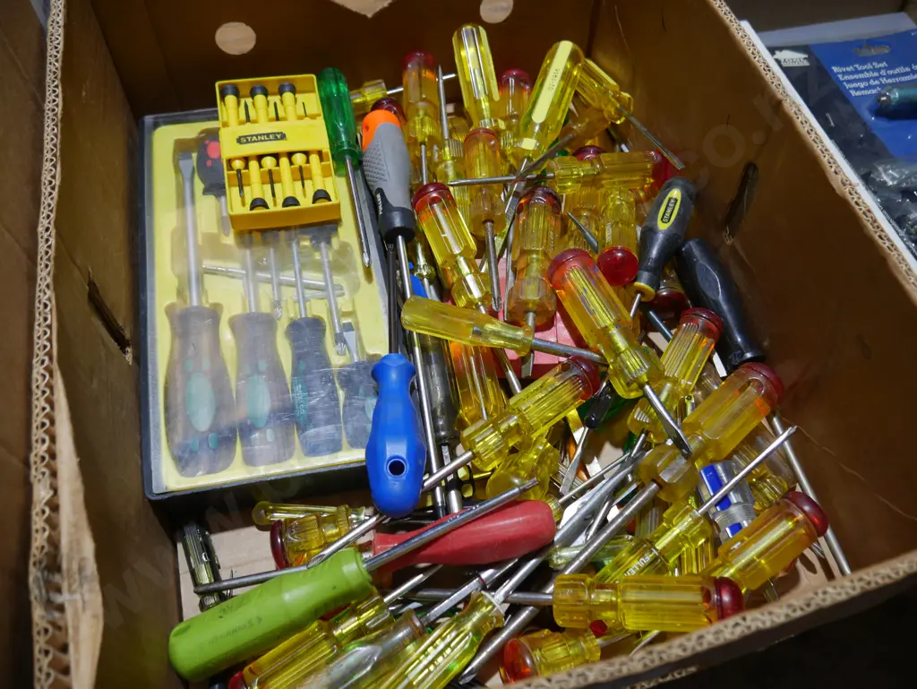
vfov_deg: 49.8
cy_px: 344
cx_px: 458
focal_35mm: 28
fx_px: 742
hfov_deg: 63.4
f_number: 3.5
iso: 200
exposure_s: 1/80
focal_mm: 14
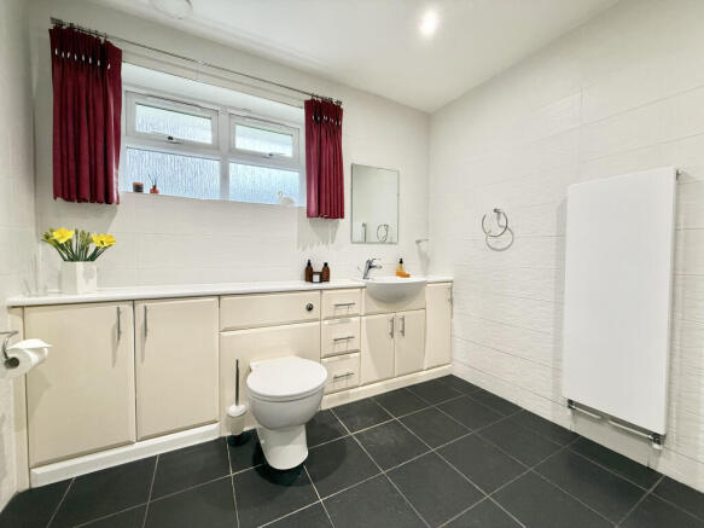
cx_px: 352
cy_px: 264
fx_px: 285
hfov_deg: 102.1
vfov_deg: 85.7
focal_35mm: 14
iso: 200
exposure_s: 1/100
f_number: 2.2
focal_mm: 2.22
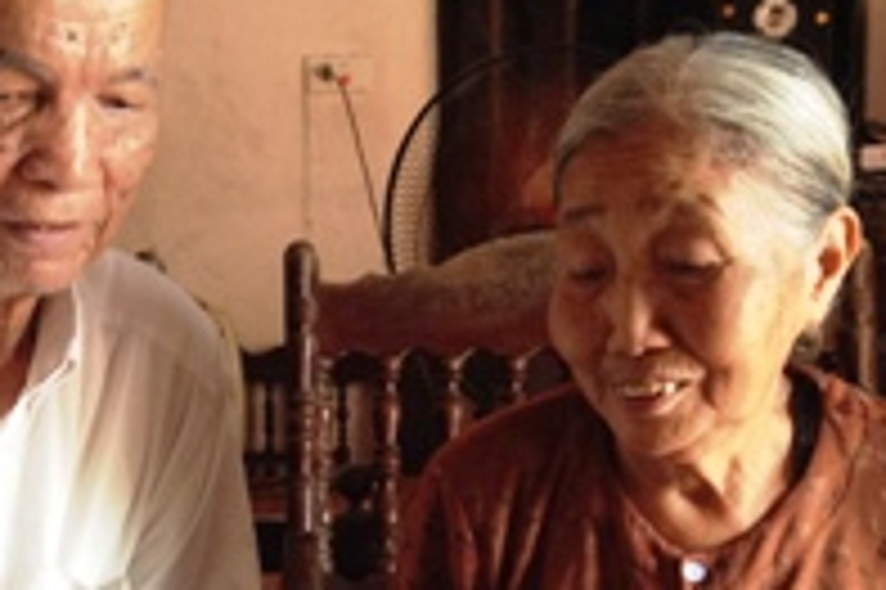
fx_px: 1918
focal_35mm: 78
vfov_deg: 17.2
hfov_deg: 26.0
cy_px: 516
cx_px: 373
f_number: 2.4
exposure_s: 1/24
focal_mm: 3.3
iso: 80
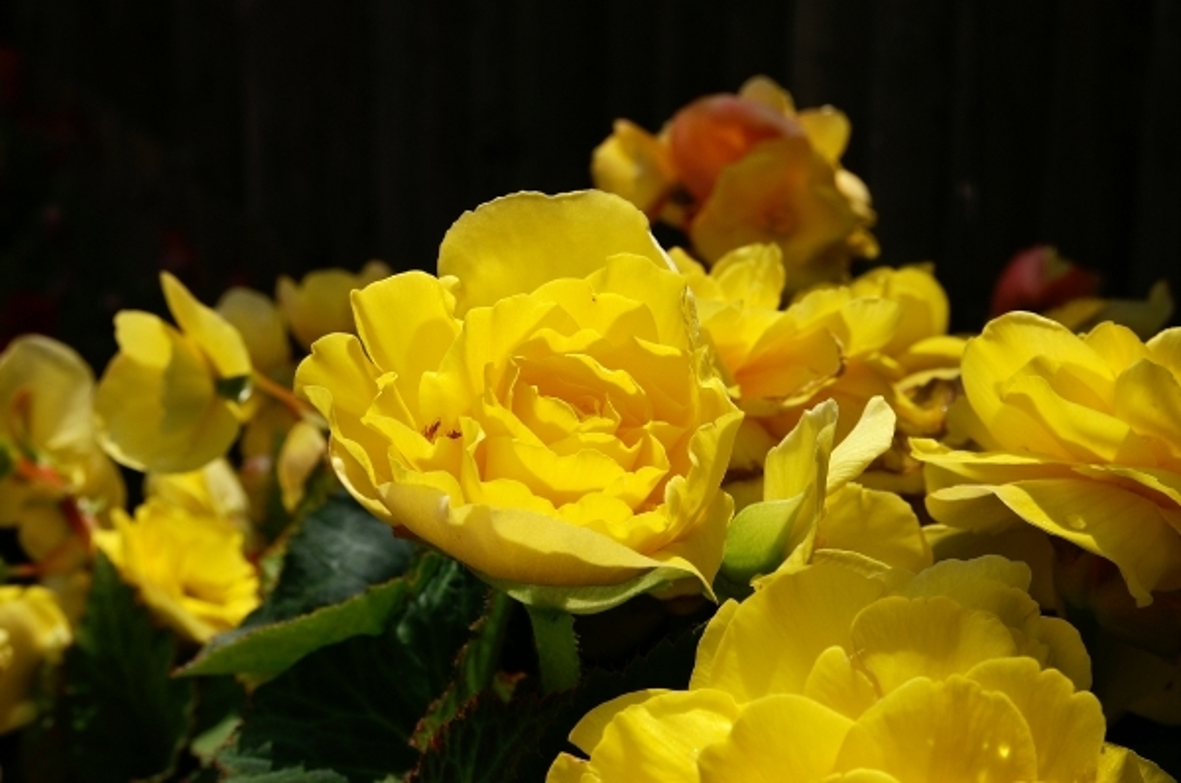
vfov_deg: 18.1
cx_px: 590
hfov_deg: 27.0
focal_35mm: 75
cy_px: 392
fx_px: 2456
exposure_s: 1/500
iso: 100
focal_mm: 50
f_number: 10
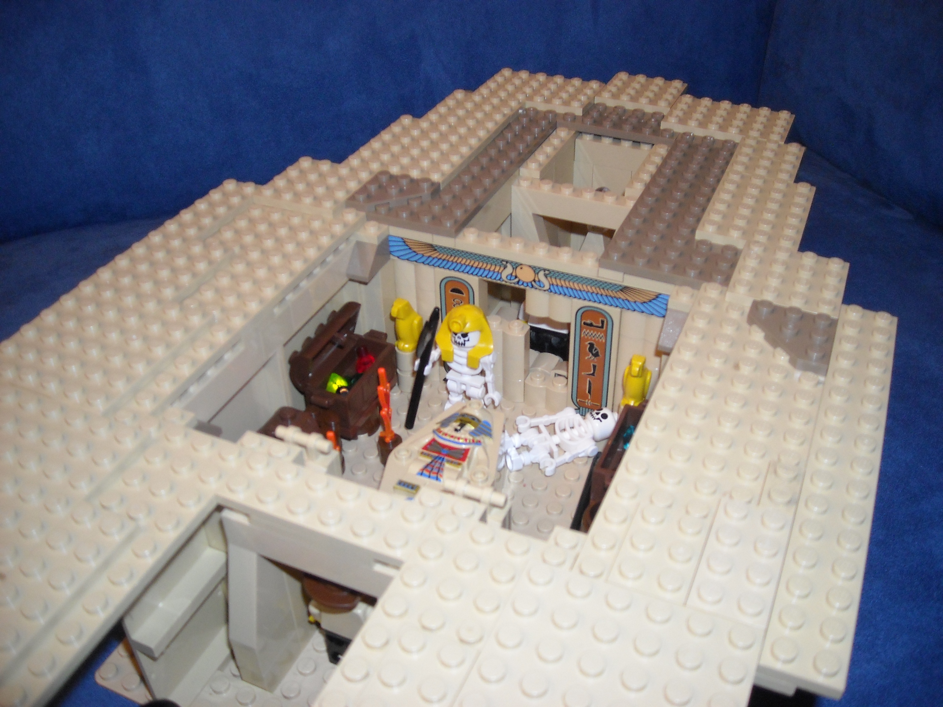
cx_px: 472
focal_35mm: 35
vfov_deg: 40.7
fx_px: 953
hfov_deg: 52.6
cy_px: 354
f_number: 2.8
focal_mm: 5.7
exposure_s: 1/60
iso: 200
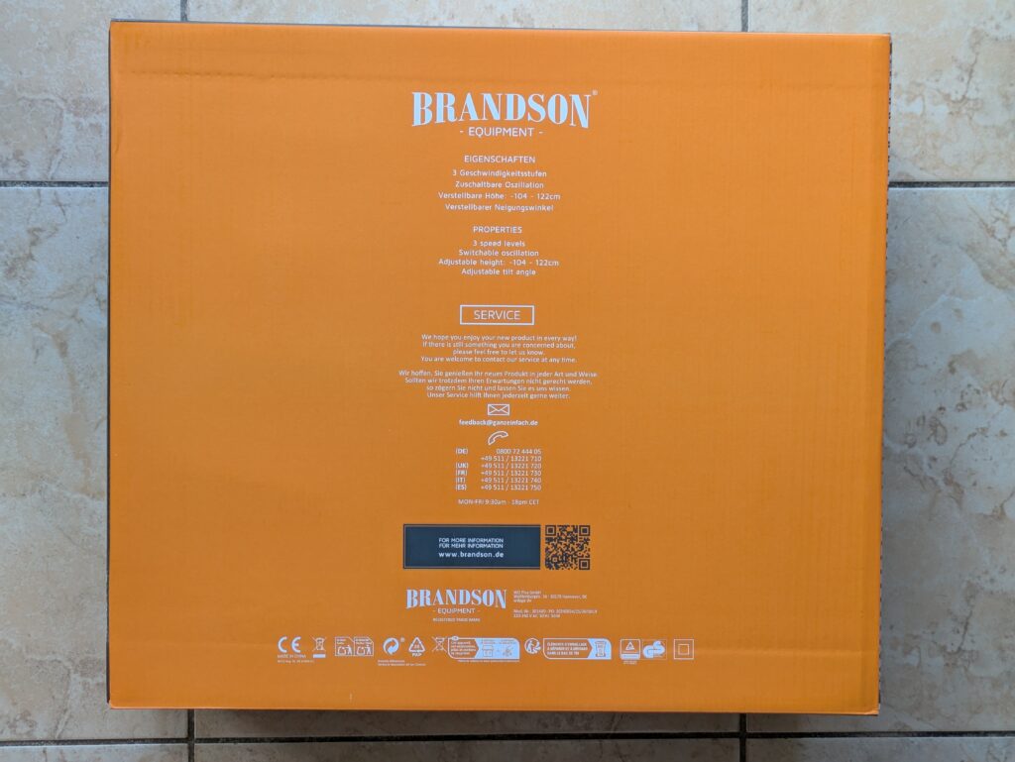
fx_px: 1496
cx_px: 508
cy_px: 381
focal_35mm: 51
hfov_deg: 37.5
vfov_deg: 28.6
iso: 41
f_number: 1.89
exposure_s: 1/60
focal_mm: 5.43
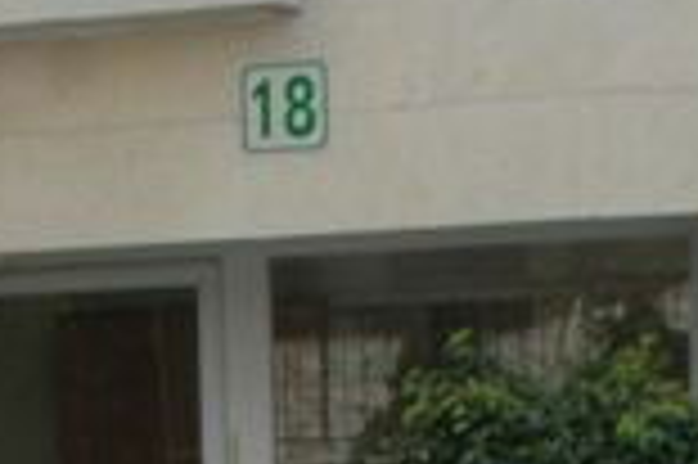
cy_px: 1358
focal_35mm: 218
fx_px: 4222
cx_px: -536
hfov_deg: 9.1
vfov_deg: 5.9
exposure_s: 1/320
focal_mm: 22
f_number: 9
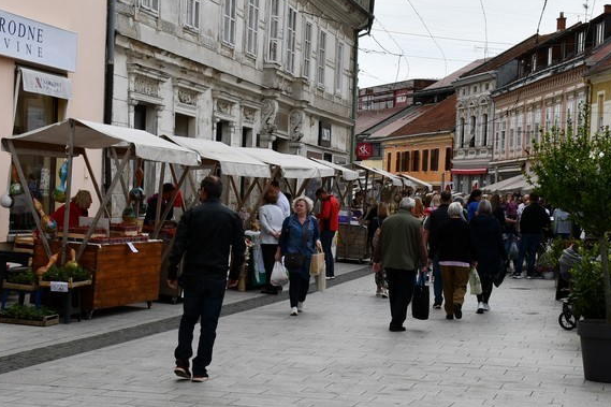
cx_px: 299
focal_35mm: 81
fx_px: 1374
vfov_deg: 16.8
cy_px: 217
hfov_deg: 25.1
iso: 200
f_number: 7.1
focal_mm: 30
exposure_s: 1/250
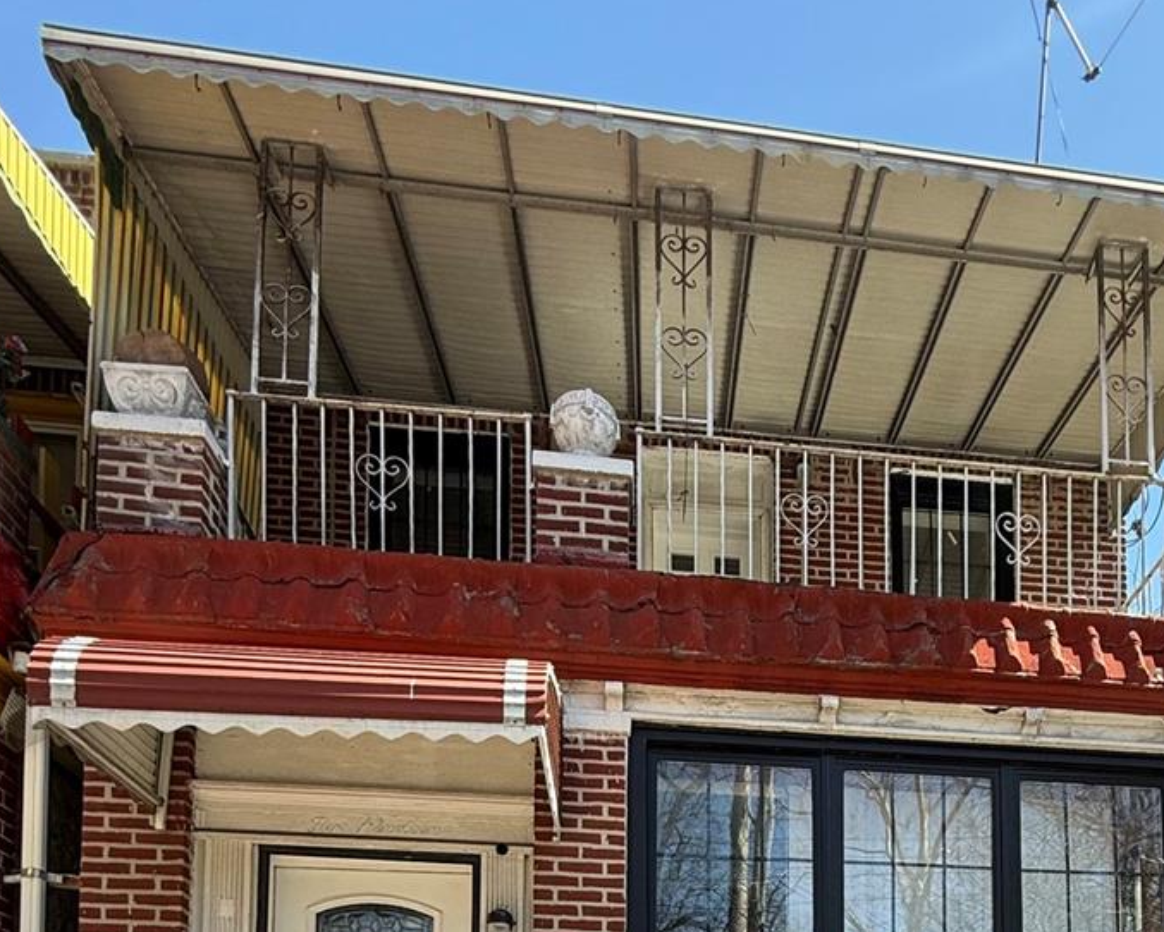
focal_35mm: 31
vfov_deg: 35.7
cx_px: 803
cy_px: 1147
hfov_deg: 55.6
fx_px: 1068
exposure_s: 1/359
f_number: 2.2
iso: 50
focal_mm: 2.22
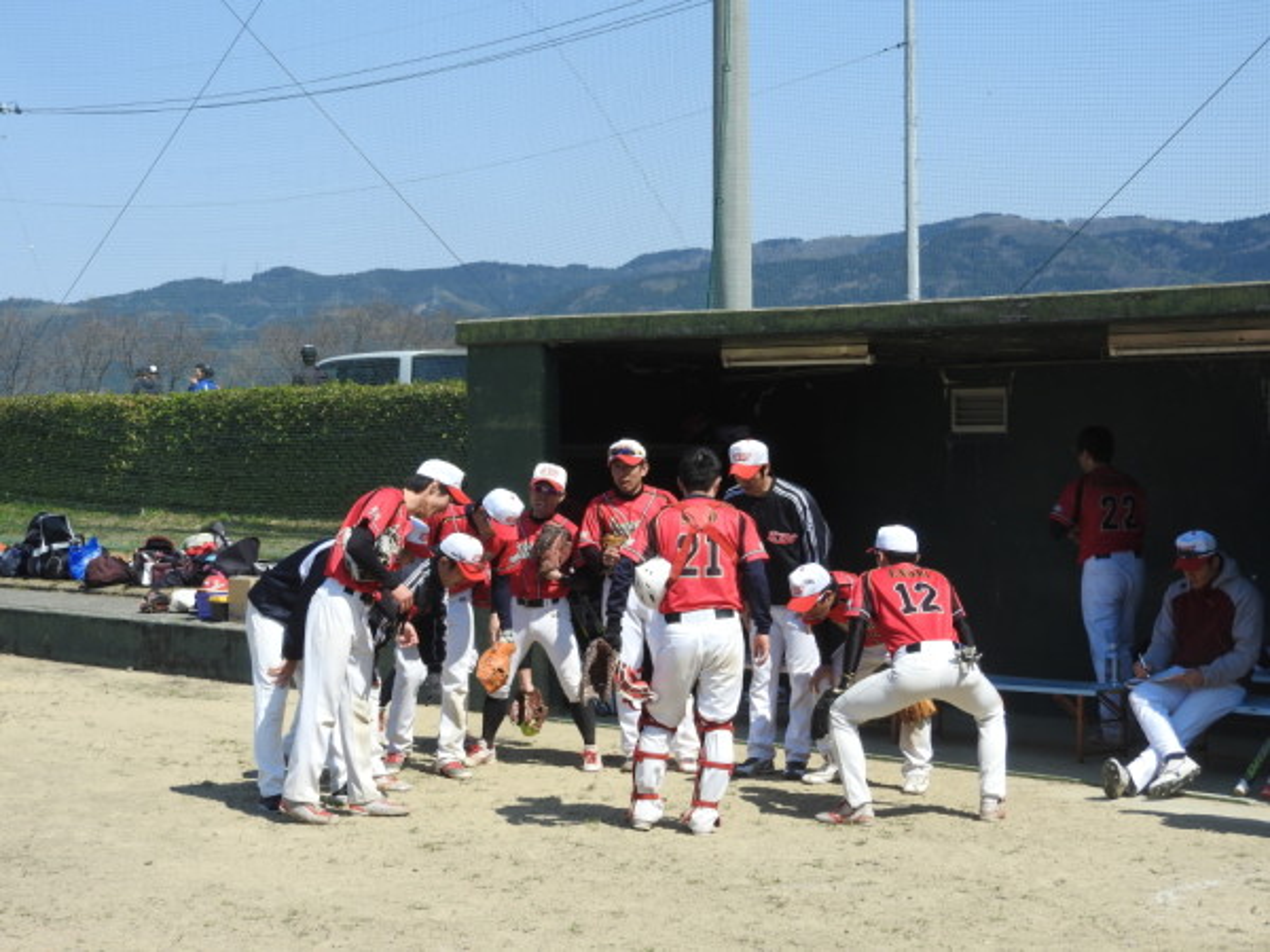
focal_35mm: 80
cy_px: 476
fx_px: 2935
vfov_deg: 18.4
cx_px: 635
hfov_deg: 24.4
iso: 100
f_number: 4.5
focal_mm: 14.3
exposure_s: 1/800
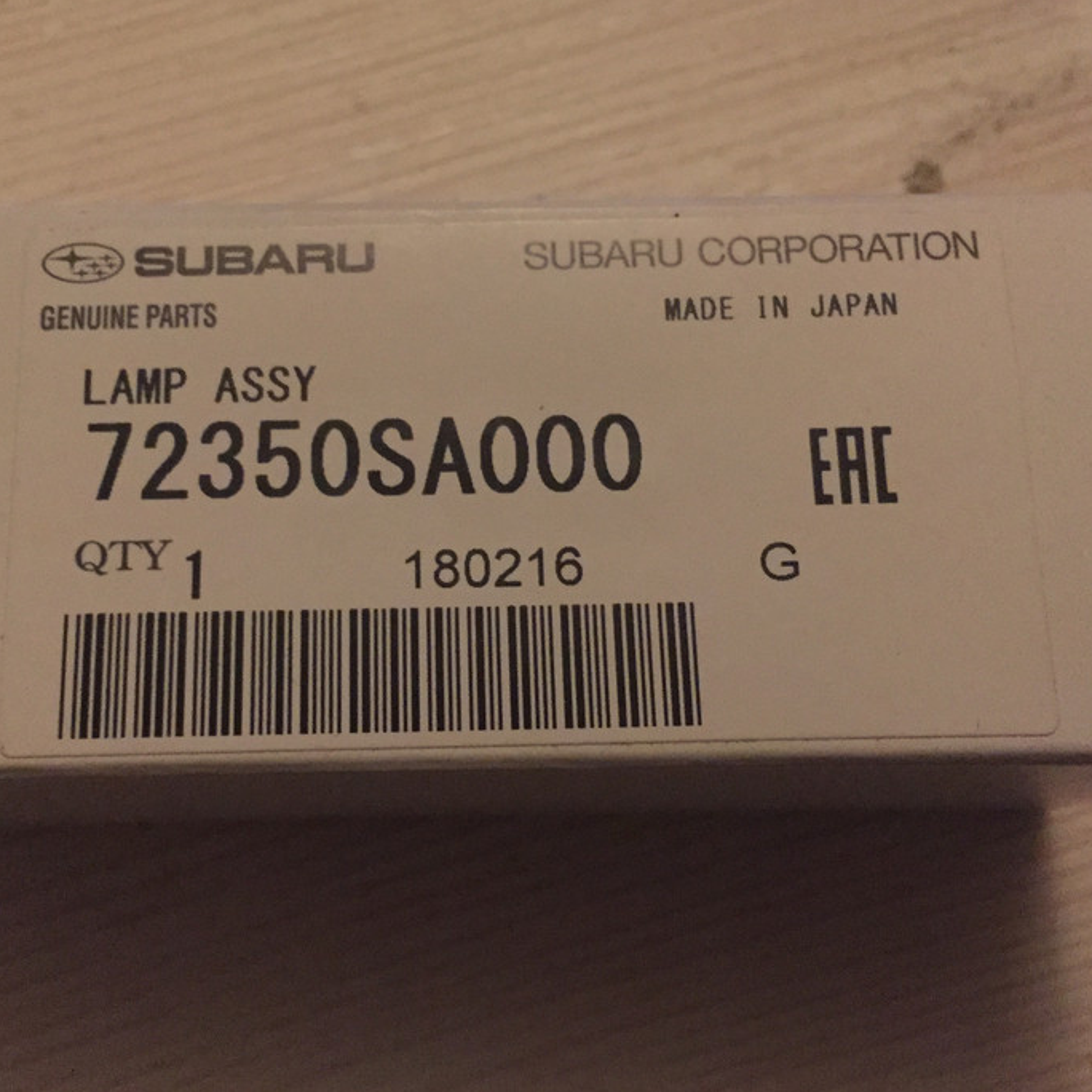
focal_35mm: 40
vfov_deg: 41.8
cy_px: 506
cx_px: 464
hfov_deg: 41.7
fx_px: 1428
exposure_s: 1/17
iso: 640
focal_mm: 4.15
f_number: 2.2
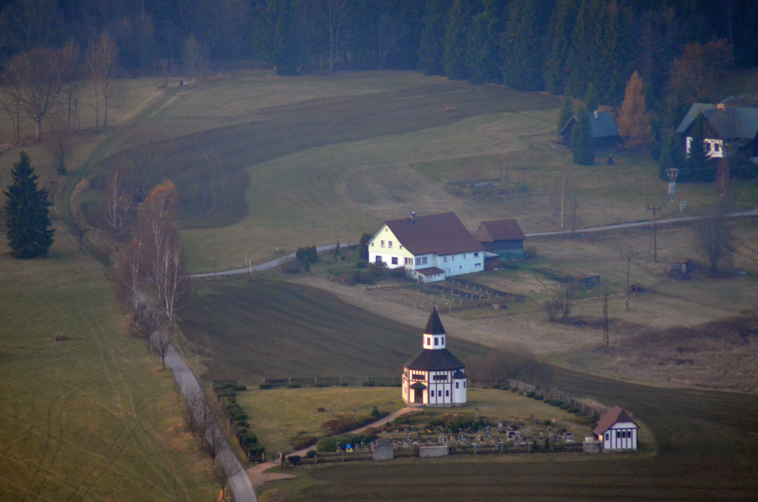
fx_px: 7879
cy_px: 251
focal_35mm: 375
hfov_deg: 5.5
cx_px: 379
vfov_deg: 3.6
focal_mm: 250
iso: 1250
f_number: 5
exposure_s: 1/100
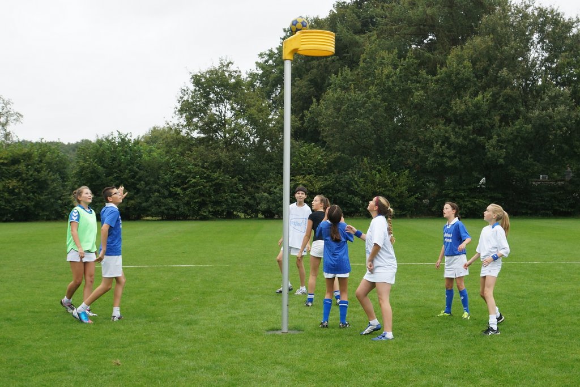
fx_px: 580
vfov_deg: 36.9
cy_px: 194
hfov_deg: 53.1
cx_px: 290
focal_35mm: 36
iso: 250
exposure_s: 1/200
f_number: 4
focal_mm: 24
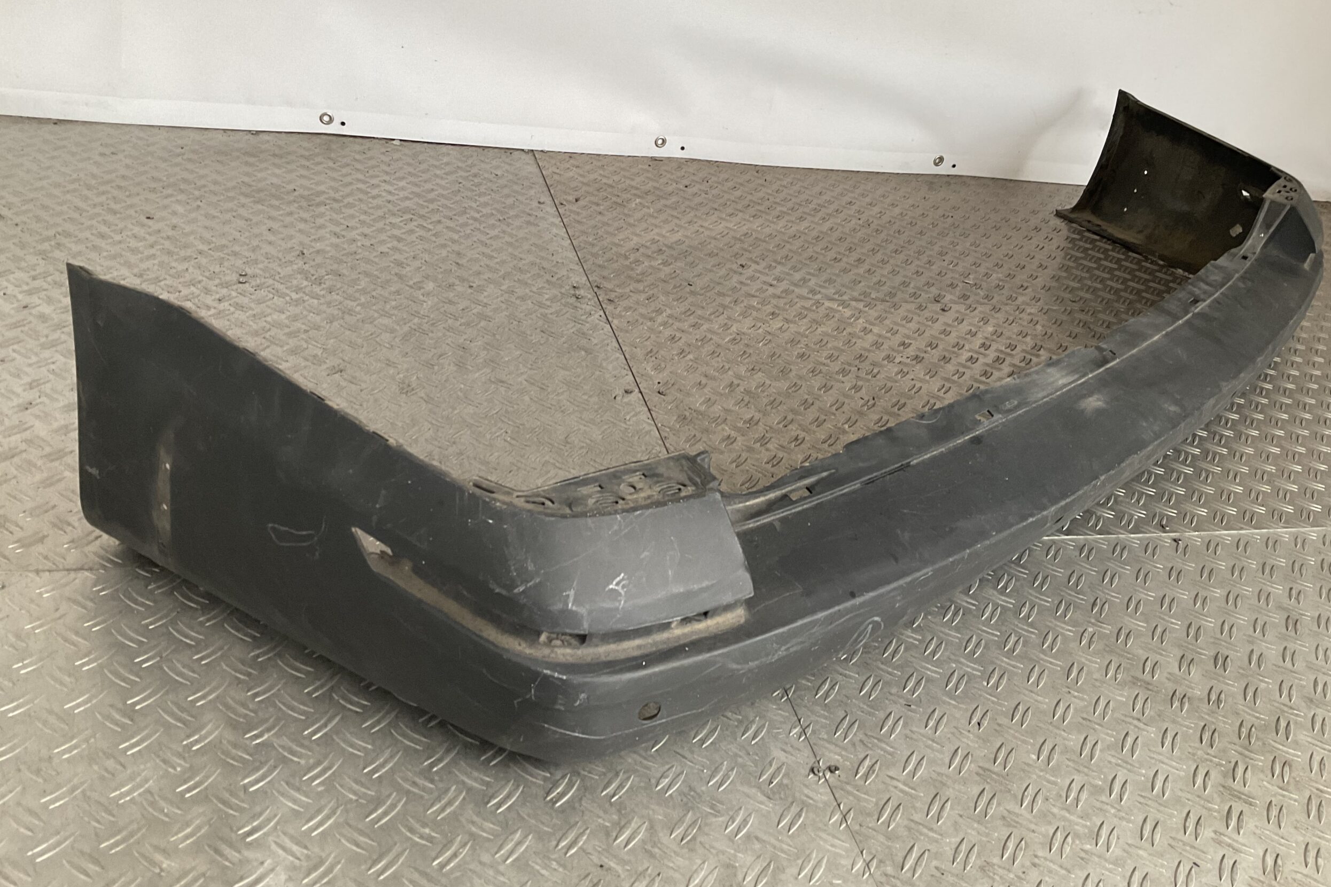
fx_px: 1146
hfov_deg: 60.3
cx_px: 675
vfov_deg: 42.3
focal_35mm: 31
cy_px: 407
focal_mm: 3
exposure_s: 1/50
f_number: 1.8
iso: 80
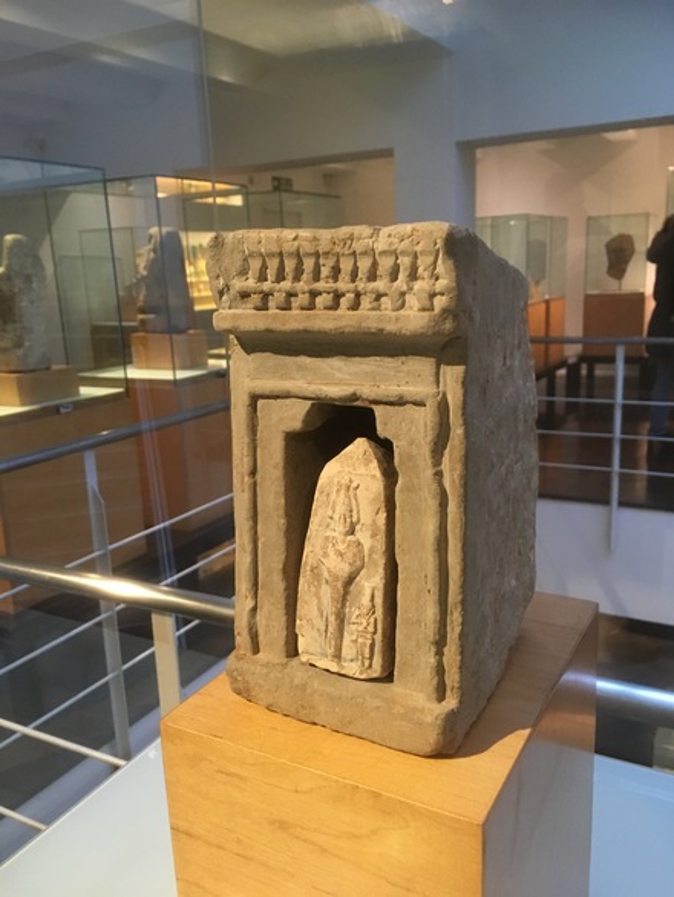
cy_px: 448
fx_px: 752
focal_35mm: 29
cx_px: 337
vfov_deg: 61.6
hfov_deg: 48.3
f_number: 2.2
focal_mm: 4.15
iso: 200
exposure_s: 1/33
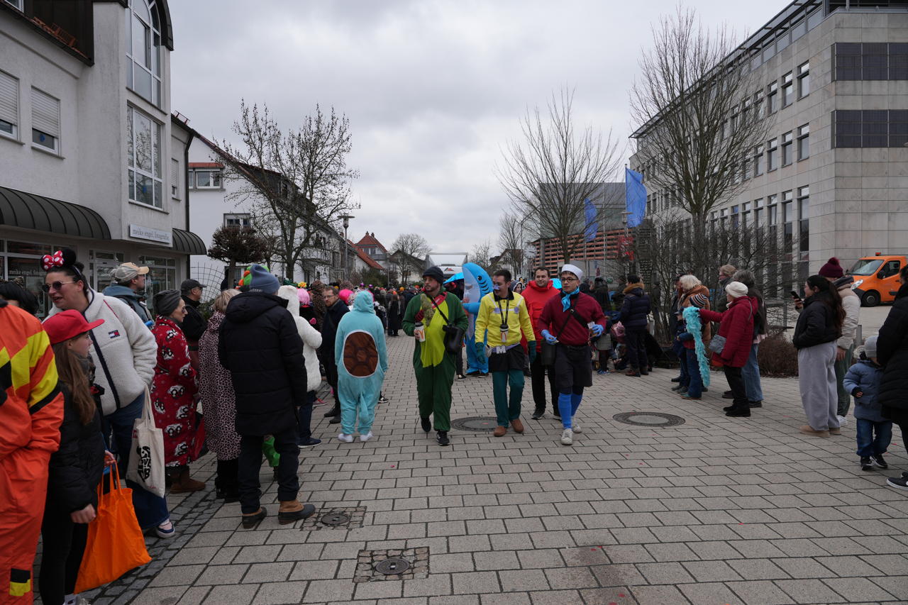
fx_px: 605
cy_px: 302
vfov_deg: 53.1
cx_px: 454
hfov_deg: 73.8
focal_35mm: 24
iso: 100
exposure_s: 1/100
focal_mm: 16
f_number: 5
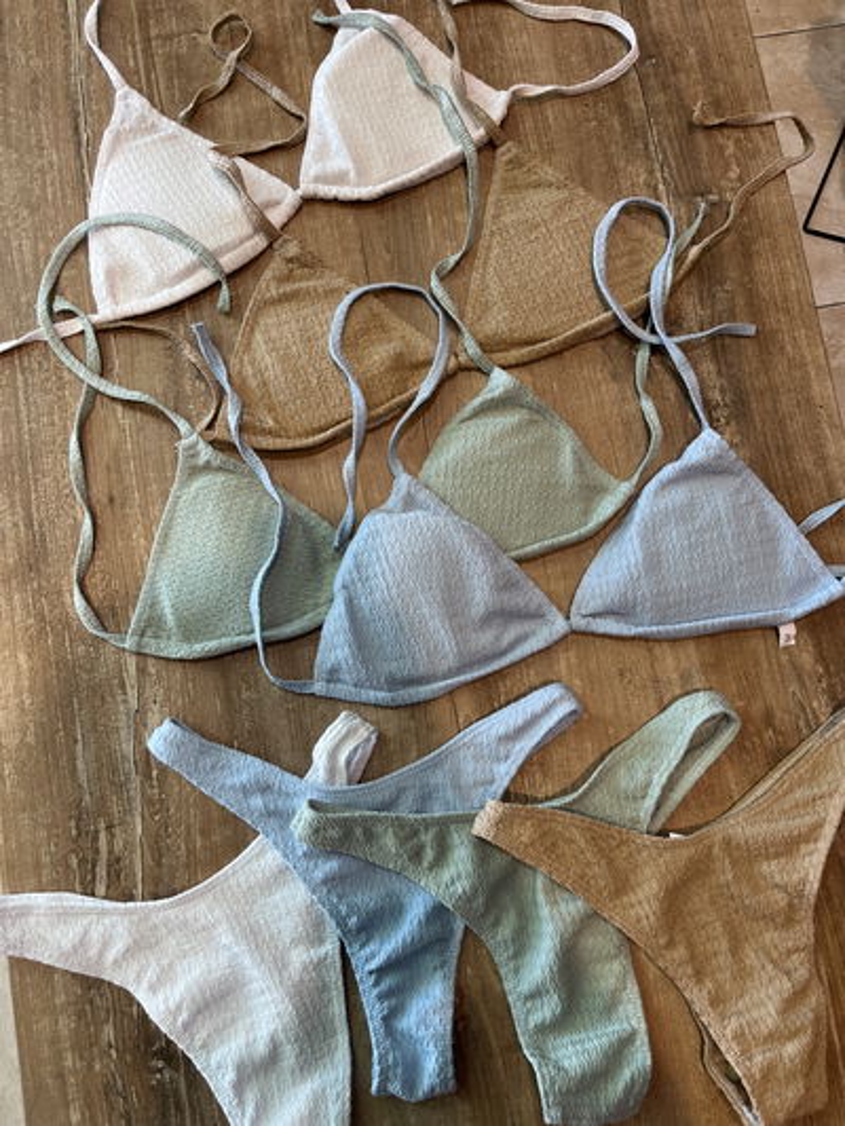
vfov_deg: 67.3
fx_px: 846
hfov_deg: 53.1
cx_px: 422
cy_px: 563
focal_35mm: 26
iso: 50
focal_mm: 5.1
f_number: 1.6
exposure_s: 1/100
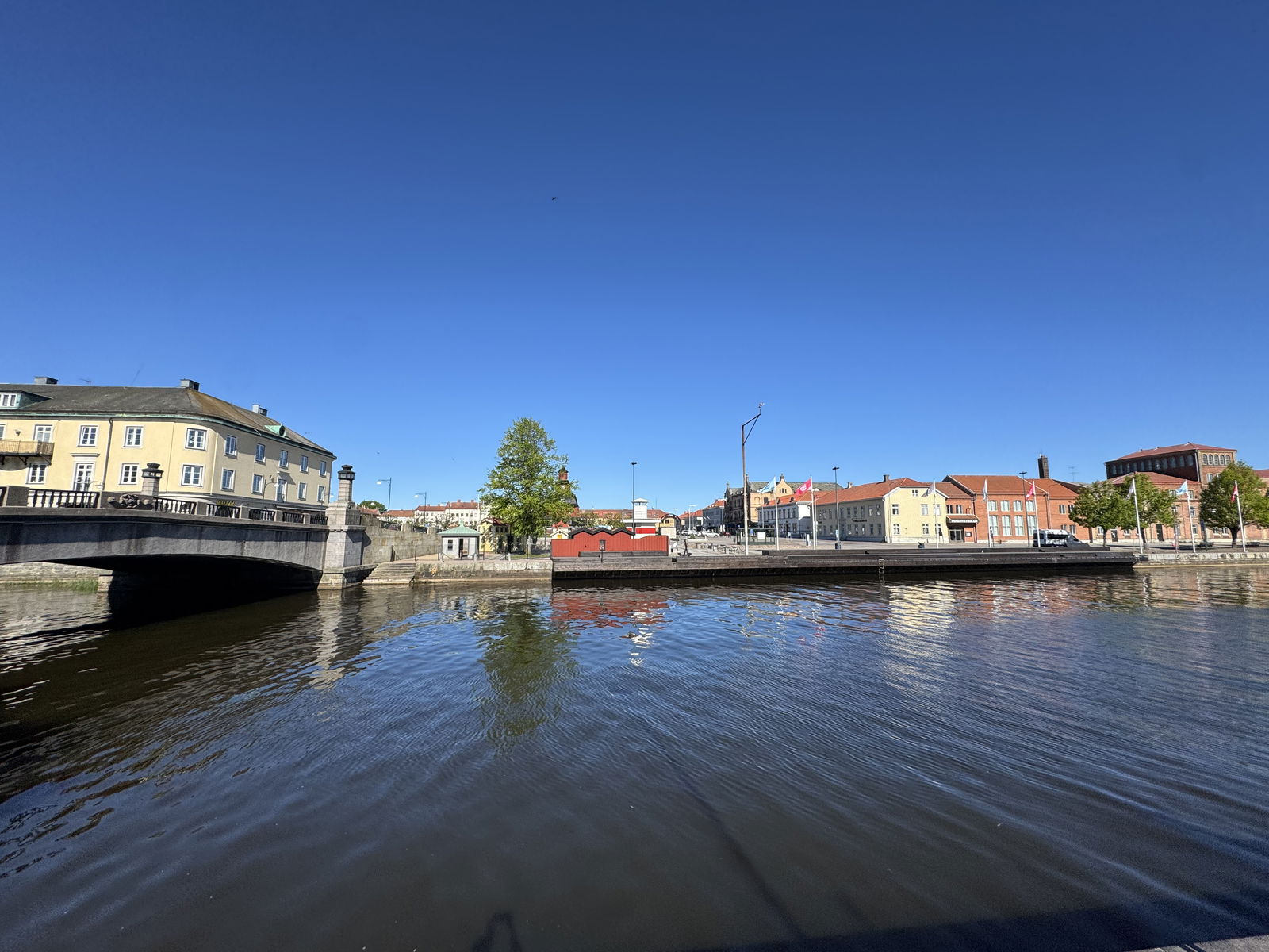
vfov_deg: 85.7
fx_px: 513
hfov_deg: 102.1
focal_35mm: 14
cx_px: 634
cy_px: 476
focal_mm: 2.22
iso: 50
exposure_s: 1/2146
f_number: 2.2
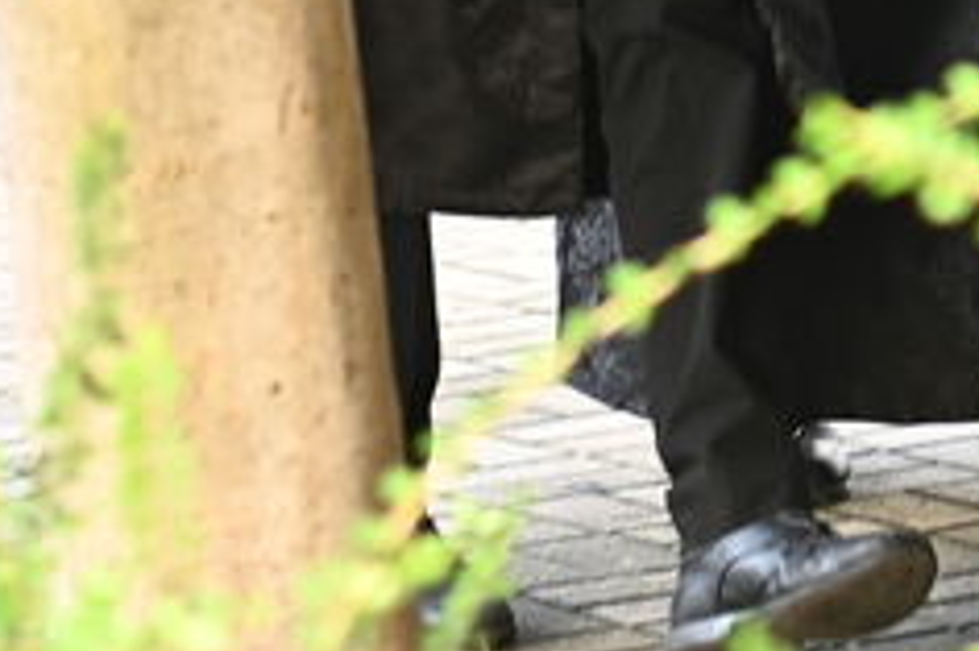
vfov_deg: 3.3
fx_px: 11305
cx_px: 1020
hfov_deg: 4.9
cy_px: -746
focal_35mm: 416
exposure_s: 1/125
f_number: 2.8
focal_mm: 70
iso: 400
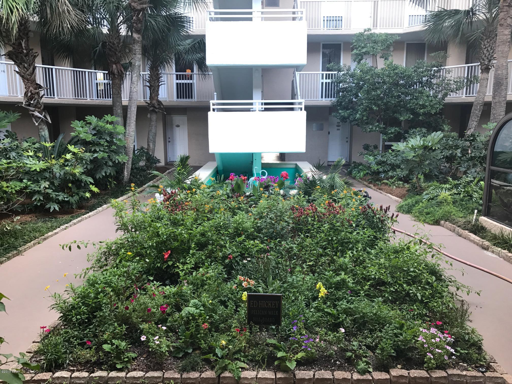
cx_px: 256
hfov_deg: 63.4
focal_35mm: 28
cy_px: 192
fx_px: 414
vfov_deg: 49.7
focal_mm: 3.99
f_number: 1.8
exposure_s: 1/40
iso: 20
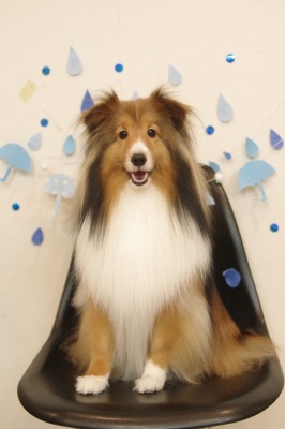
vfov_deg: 40.4
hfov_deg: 27.5
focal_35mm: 49
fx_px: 583
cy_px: 214
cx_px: 142
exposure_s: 1/60
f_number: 2.8
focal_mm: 33
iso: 1600
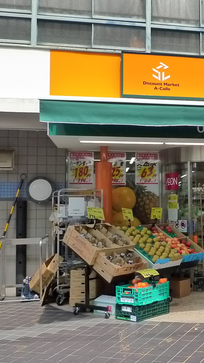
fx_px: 481
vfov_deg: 41.3
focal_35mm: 50
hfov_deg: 22.2
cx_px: 242
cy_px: 181
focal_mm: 5.1
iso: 400
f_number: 2.8
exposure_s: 1/500
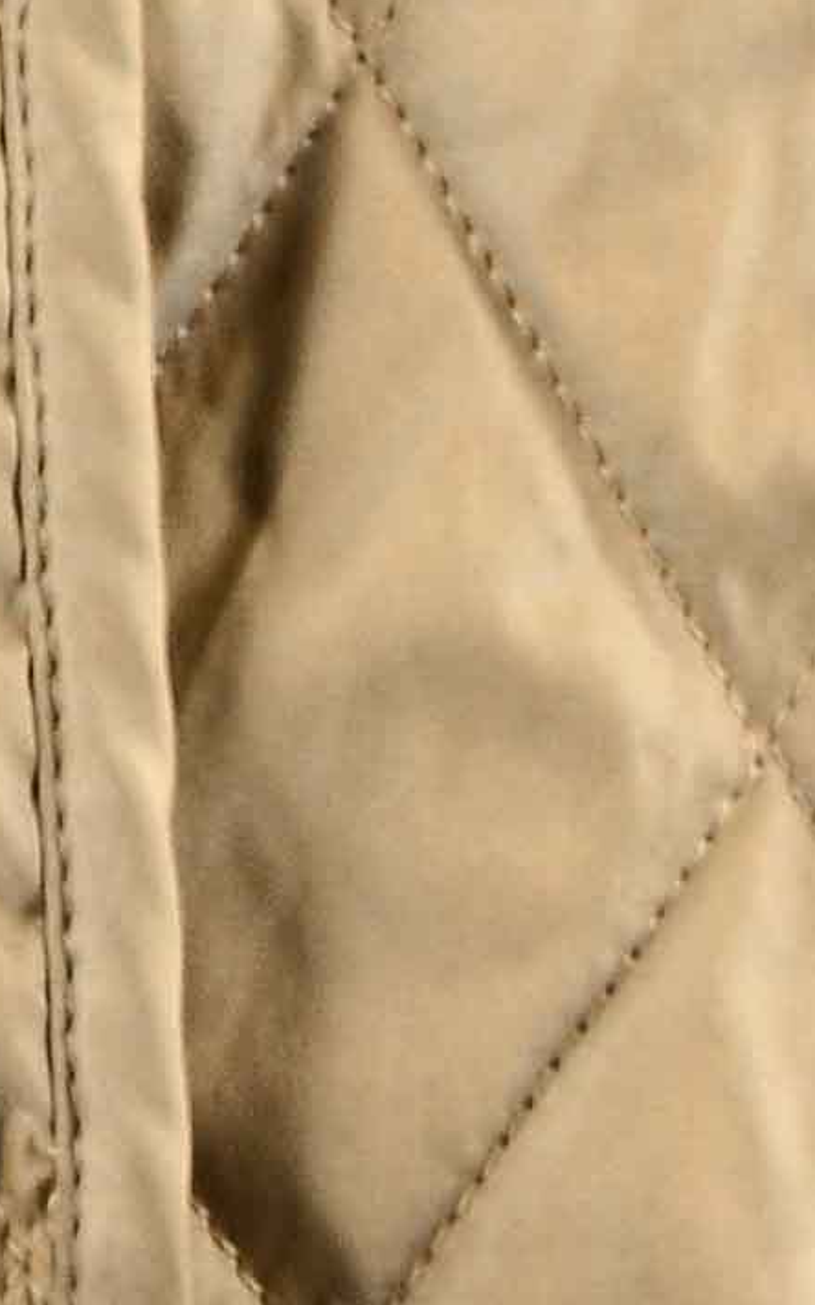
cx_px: -319
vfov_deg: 1.9
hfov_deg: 1.2
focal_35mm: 1111
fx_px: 39490
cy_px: -1307
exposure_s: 1/80
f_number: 8
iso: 160
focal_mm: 105
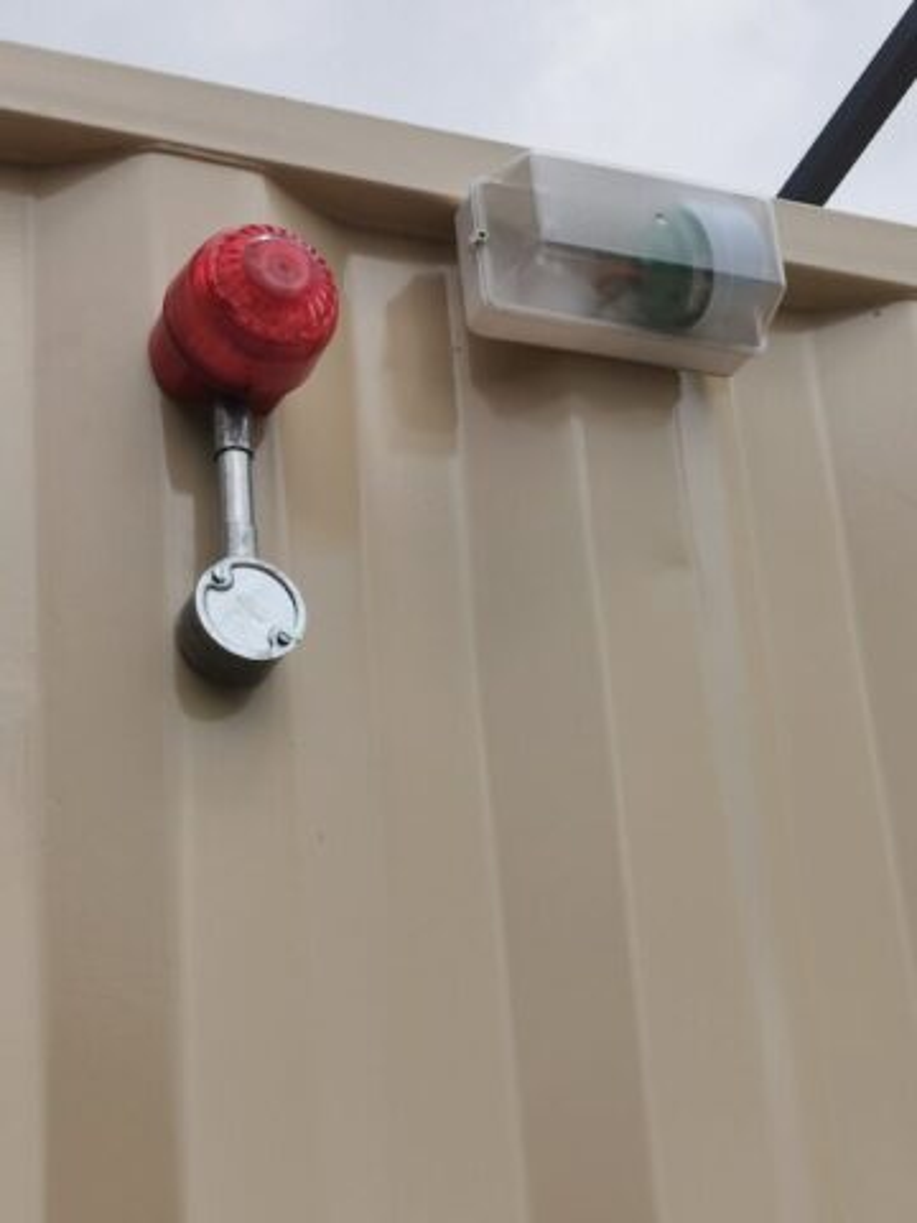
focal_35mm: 78
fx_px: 2755
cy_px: 612
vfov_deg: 25.0
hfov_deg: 18.9
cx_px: 458
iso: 50
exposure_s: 1/6711
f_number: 1.6
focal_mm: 5.56
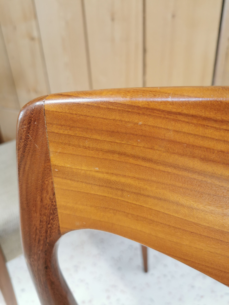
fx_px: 238
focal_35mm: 27
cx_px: 114
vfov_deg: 65.3
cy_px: 152
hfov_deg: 51.4
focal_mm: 5.58
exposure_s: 1/100
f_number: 1.8
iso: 100
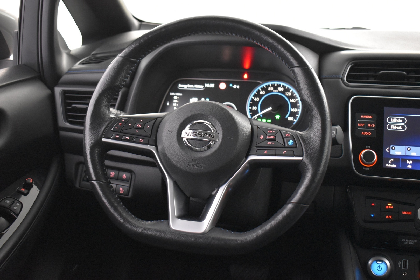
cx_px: 210
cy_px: 140
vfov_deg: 30.8
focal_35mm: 44
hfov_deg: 45.0
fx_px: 507
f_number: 4.2
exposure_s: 1/15
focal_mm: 29
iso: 3200
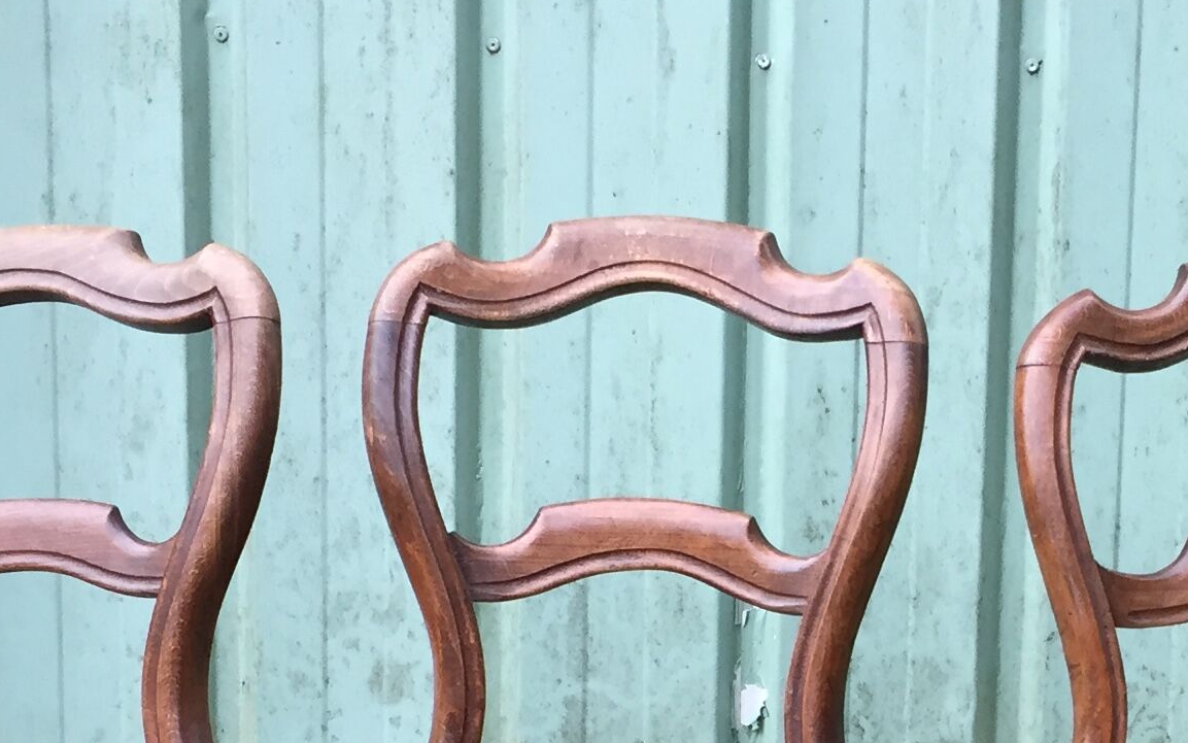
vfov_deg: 14.6
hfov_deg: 23.4
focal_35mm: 87
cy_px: 869
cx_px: 996
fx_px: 2817
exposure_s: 1/33
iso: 32
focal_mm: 4.15
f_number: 2.2
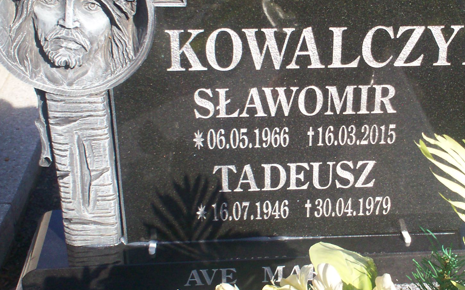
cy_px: 128
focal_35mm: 68
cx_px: 331
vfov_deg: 19.1
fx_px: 862
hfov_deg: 29.9
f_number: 4.5
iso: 100
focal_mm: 6
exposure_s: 1/318
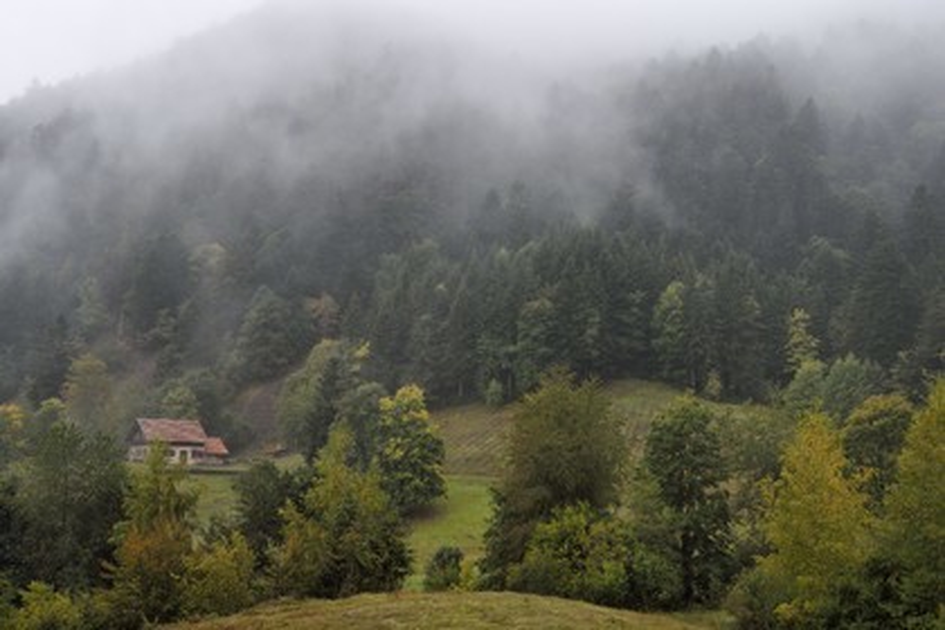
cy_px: 315
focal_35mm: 42
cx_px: 472
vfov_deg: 31.9
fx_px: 1102
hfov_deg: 46.4
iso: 400
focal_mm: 42
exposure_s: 1/200
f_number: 10
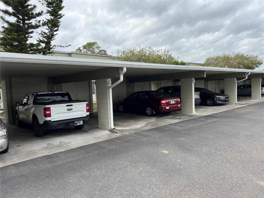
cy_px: 99
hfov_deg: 67.3
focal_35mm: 26
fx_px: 198
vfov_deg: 53.1
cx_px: 132
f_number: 1.5
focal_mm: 5.7
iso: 50
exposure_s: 1/873
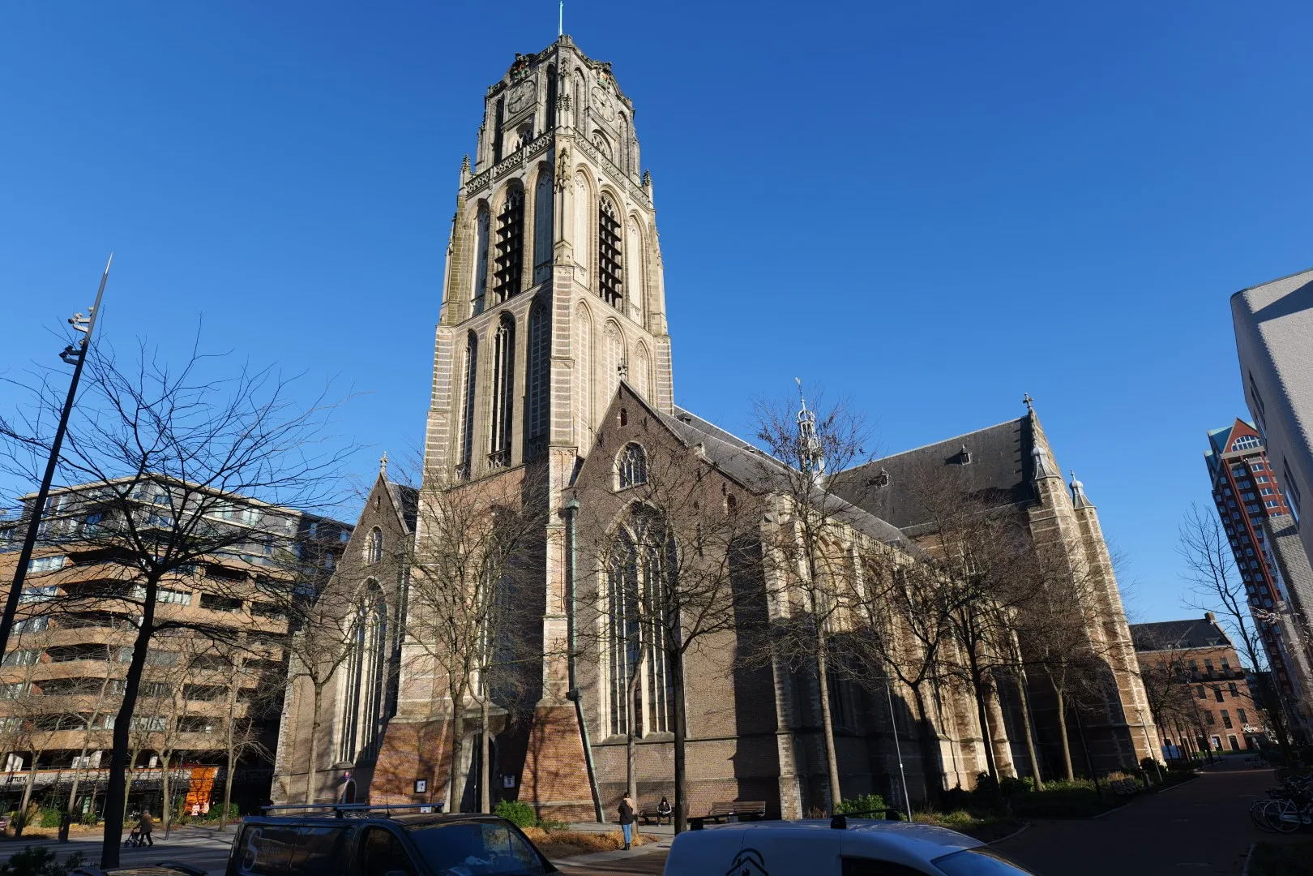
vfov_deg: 61.9
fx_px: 729
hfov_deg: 84.0
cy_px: 438
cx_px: 656
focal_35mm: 20
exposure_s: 1/320
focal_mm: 20
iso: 100
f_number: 5.6
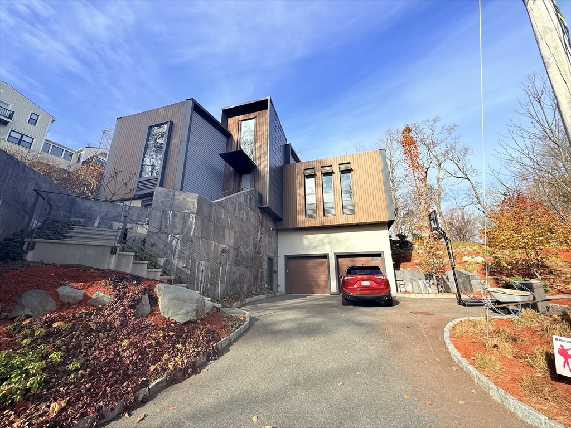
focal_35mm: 14
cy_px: 214
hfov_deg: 102.1
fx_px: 231
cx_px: 286
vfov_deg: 85.7
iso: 50
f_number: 2.2
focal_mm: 2.22
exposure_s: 1/1068
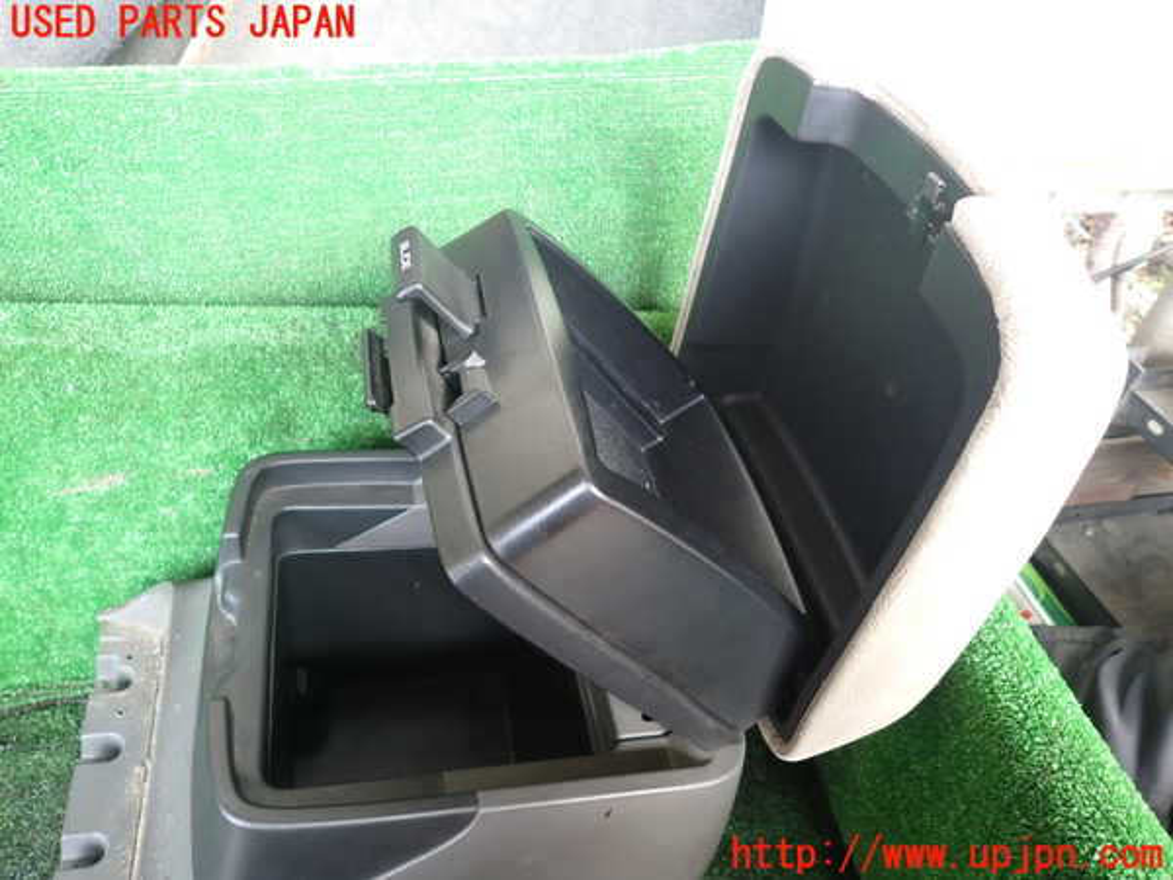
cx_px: 586
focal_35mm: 25
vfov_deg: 54.9
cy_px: 440
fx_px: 847
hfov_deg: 69.4
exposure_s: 1/50
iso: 200
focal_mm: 4.5
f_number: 2
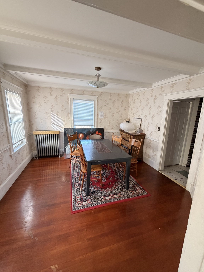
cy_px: 136
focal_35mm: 14
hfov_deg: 85.7
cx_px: 102
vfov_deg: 102.1
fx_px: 110
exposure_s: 1/67
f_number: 2.2
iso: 320
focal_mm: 2.22
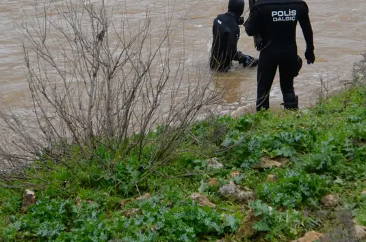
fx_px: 1378
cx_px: 275
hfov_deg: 15.1
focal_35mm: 136
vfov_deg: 10.0
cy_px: 46
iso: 110
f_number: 8
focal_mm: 55
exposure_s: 1/250
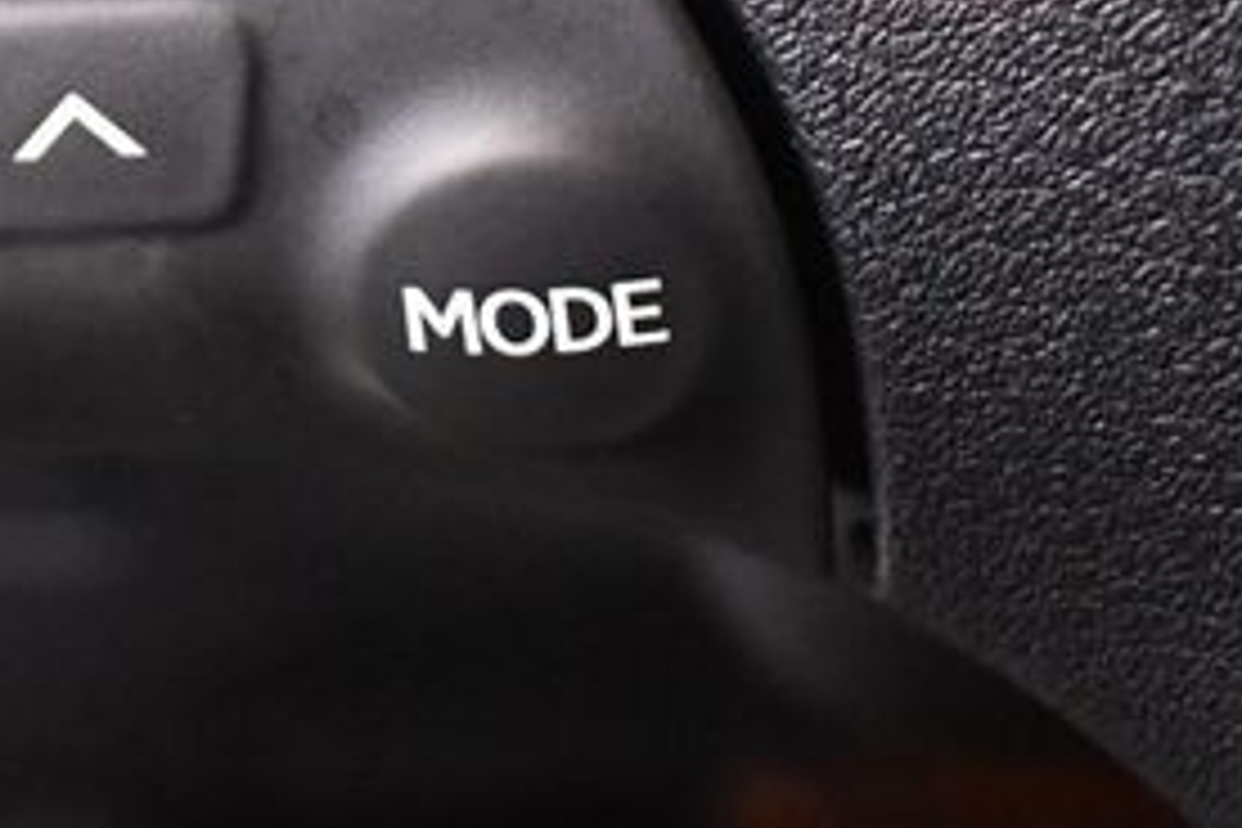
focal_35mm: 116
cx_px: -14
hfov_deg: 17.2
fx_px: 4002
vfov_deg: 11.7
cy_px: -9
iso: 6400
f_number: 4
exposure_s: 1/60
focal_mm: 25
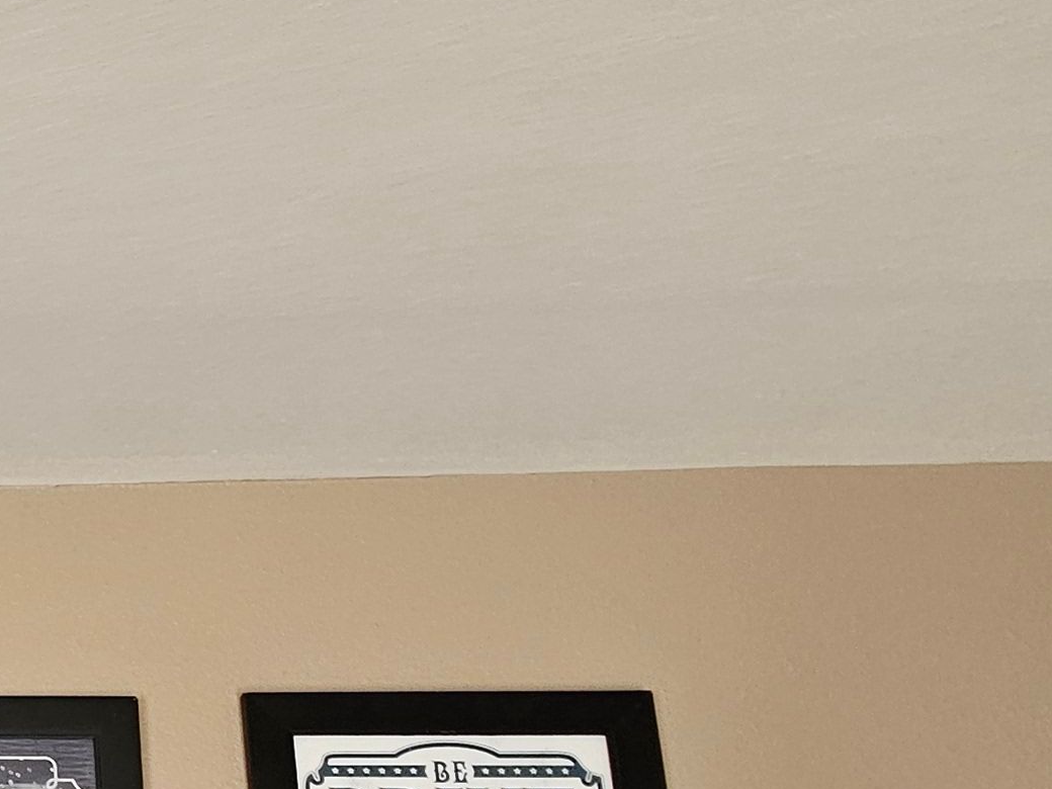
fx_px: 1520
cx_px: -476
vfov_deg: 28.7
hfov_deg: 27.8
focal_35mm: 50
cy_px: 588
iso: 160
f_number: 2.2
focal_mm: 2.2
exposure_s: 1/66.3
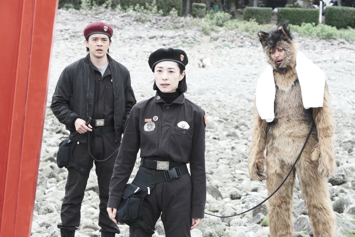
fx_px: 1913
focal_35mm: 194
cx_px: 178
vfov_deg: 7.1
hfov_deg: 10.6
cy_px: 118
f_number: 14
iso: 3200
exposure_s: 1/300
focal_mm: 129.2
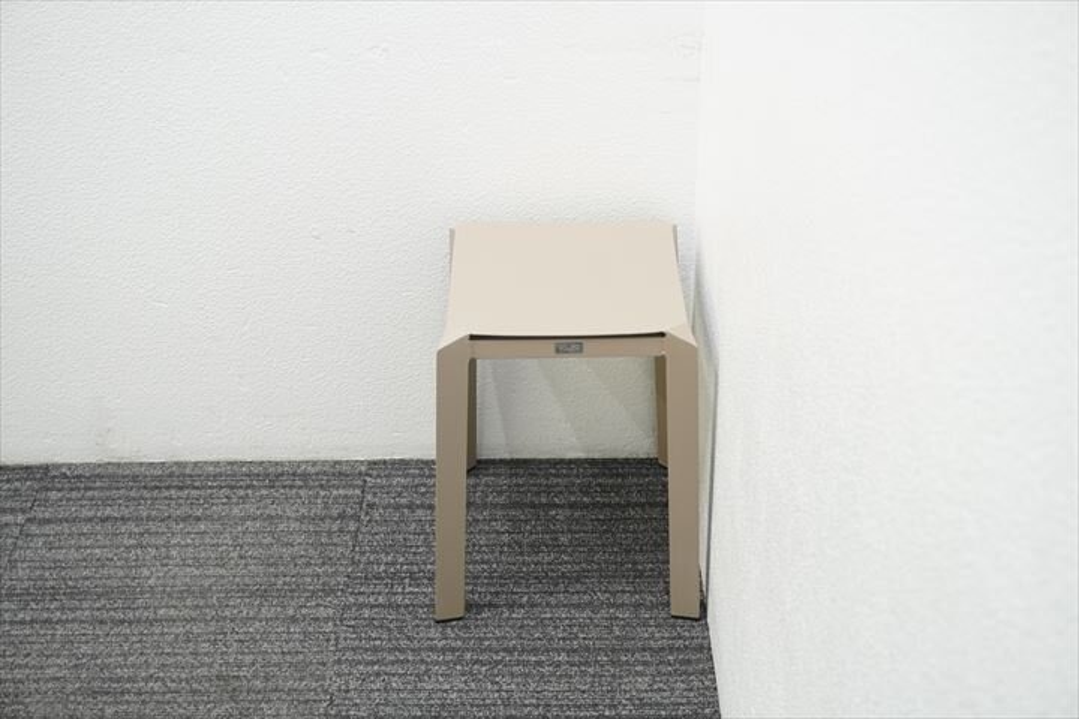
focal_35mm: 50
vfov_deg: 27.3
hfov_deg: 40.0
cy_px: 360
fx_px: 1484
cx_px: 540
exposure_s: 1/50
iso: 400
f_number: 5
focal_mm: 33
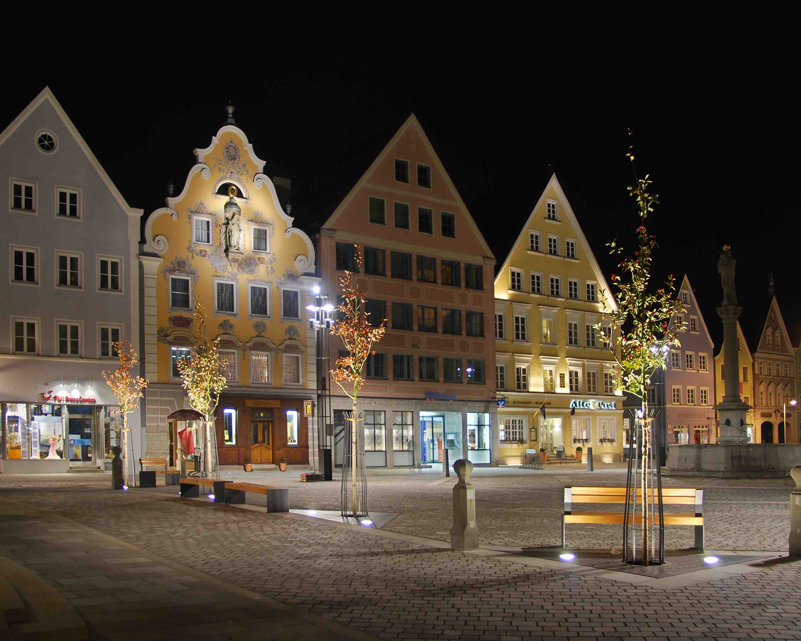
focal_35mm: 31
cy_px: 315
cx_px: 418
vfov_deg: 47.1
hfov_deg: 57.2
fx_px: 735
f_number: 3.5
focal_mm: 18
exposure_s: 1/1.3
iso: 200
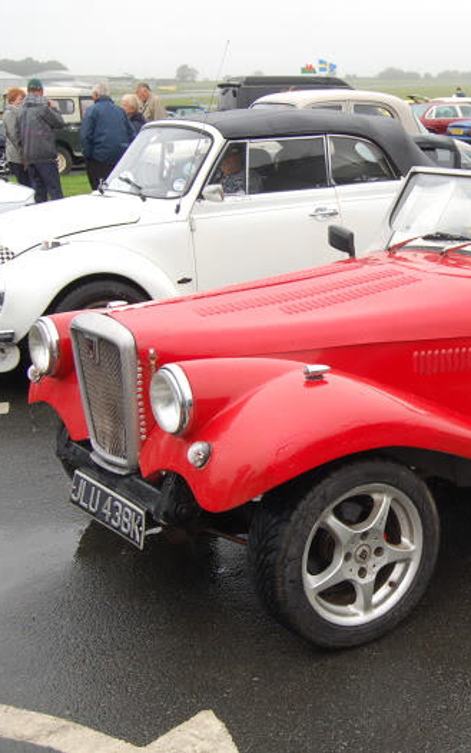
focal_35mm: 51
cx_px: 426
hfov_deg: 24.6
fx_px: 1047
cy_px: 374
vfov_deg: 39.6
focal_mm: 22
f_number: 5.6
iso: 280
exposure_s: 1/125
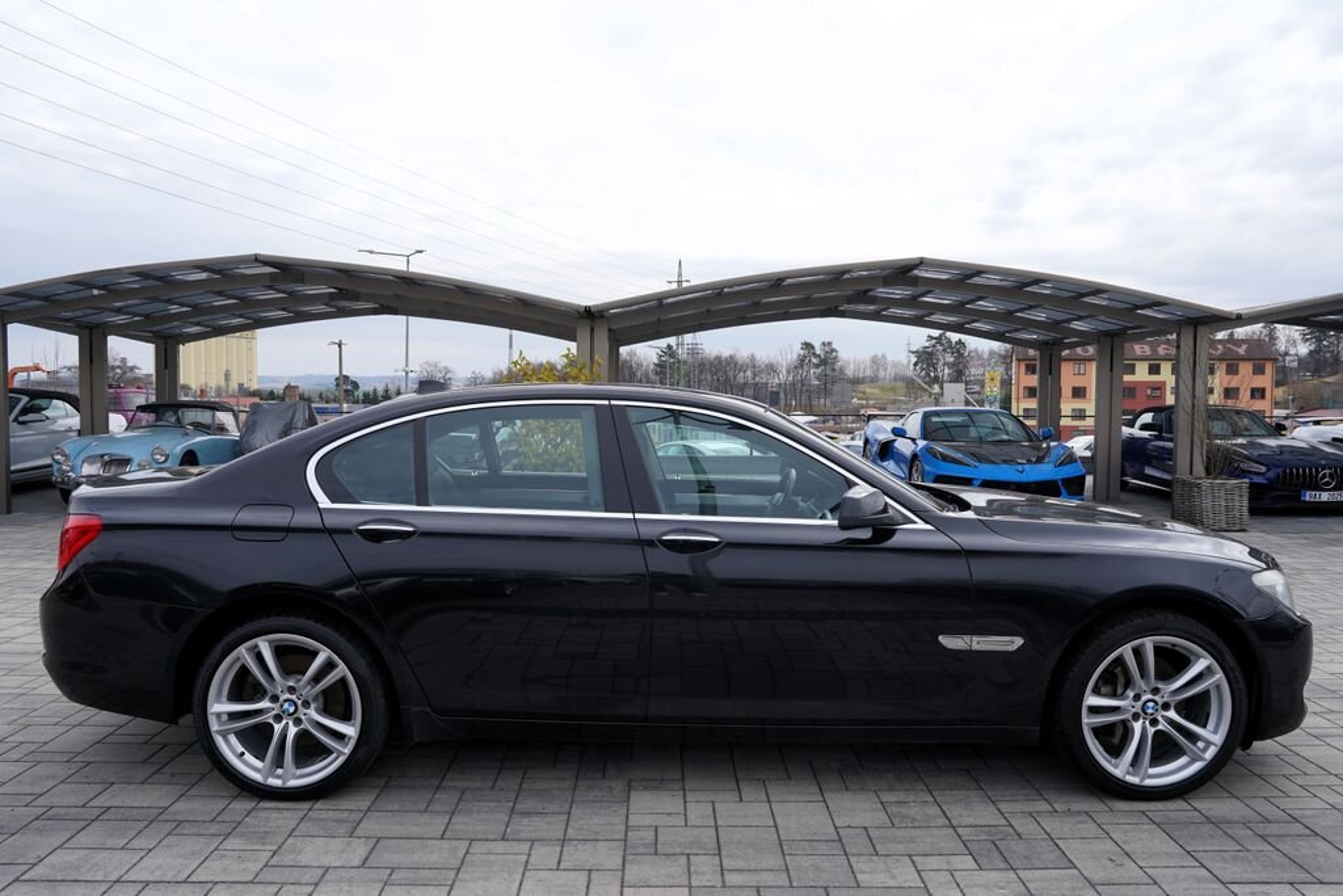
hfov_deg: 71.5
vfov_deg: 51.3
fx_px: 933
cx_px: 672
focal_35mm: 25
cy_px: 448
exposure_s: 1/200
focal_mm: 25
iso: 100
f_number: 8
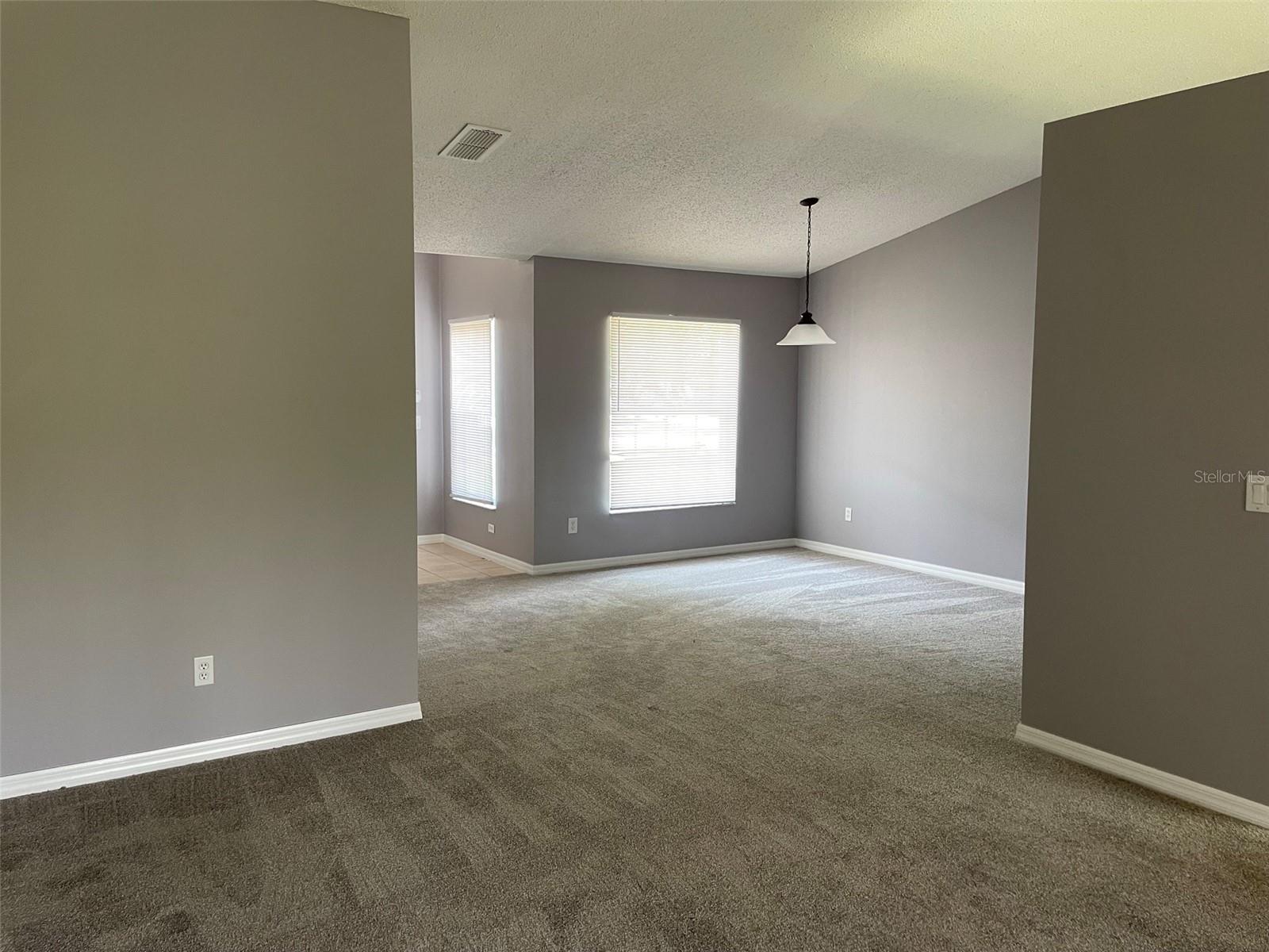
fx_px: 953
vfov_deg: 53.1
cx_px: 634
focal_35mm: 26
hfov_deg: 67.3
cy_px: 476
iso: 125
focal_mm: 4.2
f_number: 1.6
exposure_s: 1/80
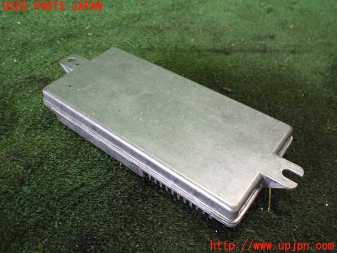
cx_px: 168
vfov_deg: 46.8
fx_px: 292
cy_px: 126
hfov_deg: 60.0
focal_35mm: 30
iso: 800
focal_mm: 5.4
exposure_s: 1/100
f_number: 2.3
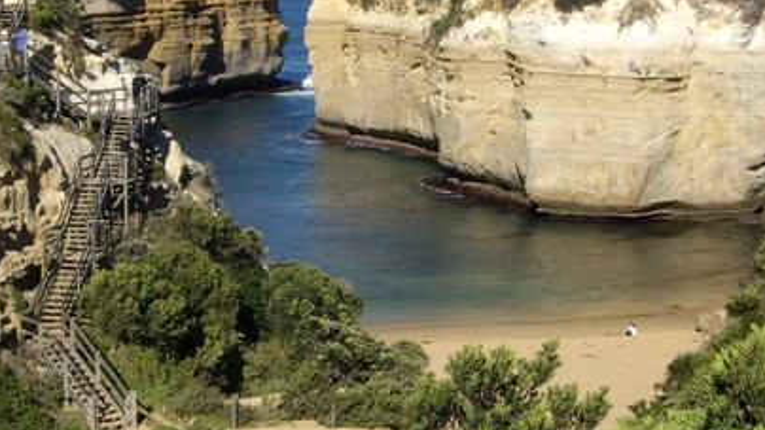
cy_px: 254
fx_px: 1927
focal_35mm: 95
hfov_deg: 22.4
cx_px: 314
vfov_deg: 12.7
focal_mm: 9
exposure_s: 1/320
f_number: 5.2
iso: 50
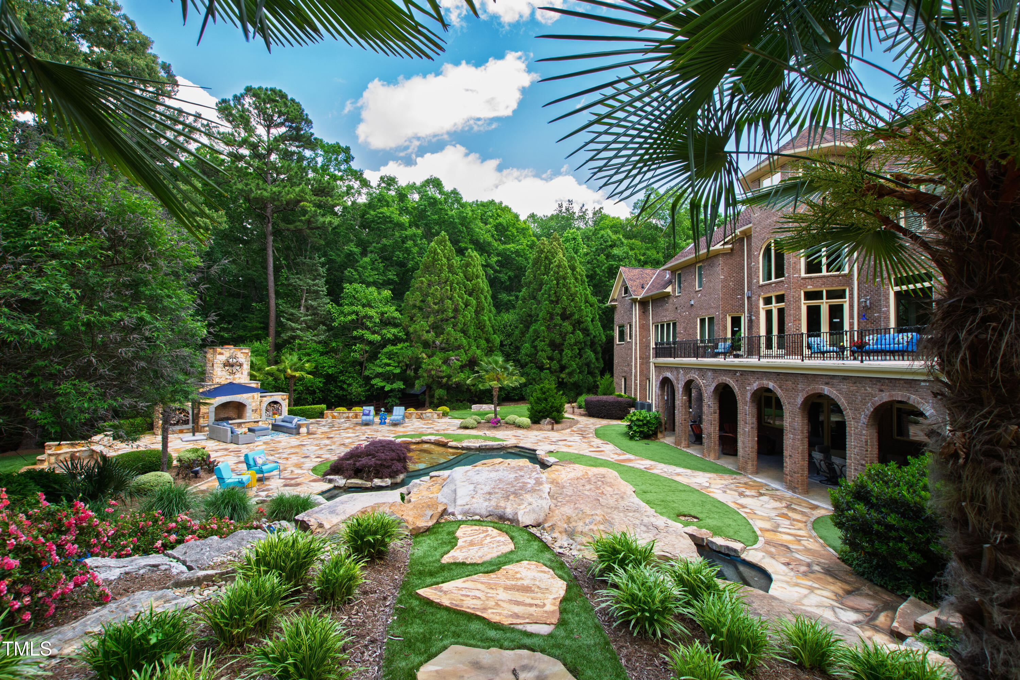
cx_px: 510
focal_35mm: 15
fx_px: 425
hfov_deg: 100.4
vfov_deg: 77.3
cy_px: 340
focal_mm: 10
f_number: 8
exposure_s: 1/60
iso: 200
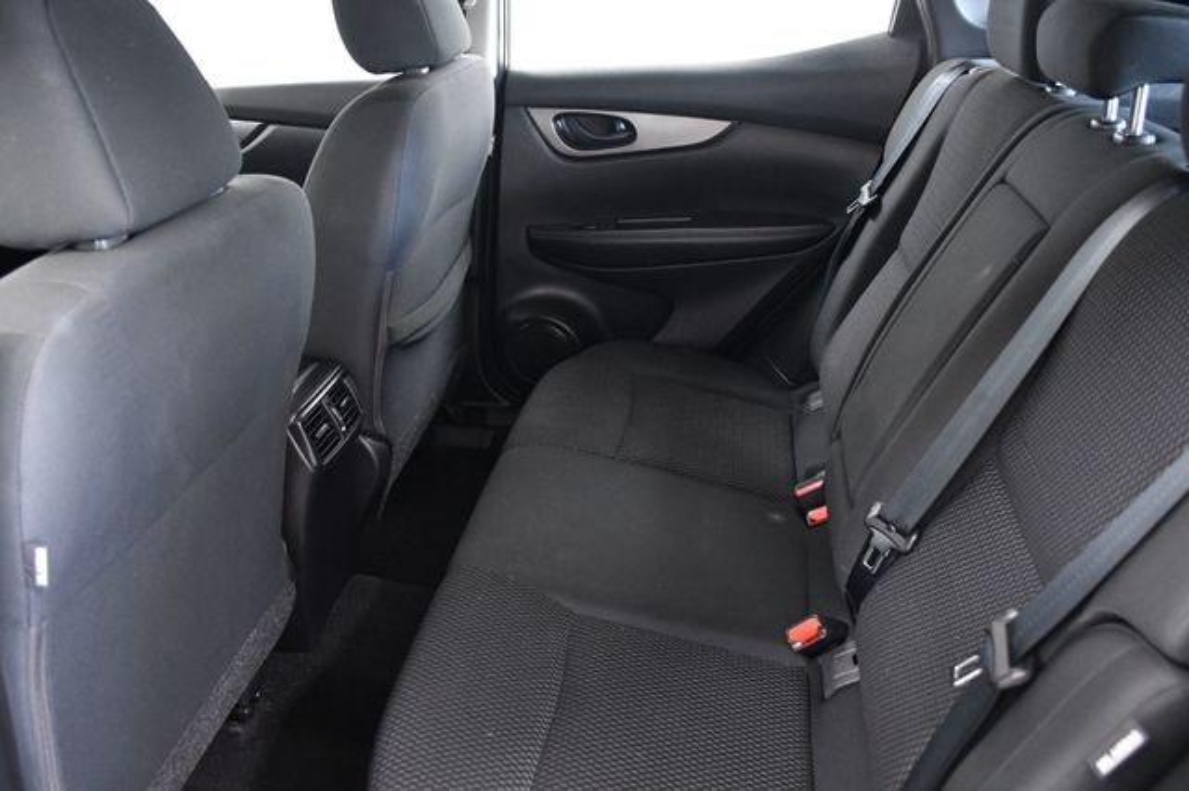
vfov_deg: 47.9
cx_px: 594
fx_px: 891
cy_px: 396
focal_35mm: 27
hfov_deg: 67.4
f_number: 4.5
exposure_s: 1/80
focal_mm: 18
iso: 2500
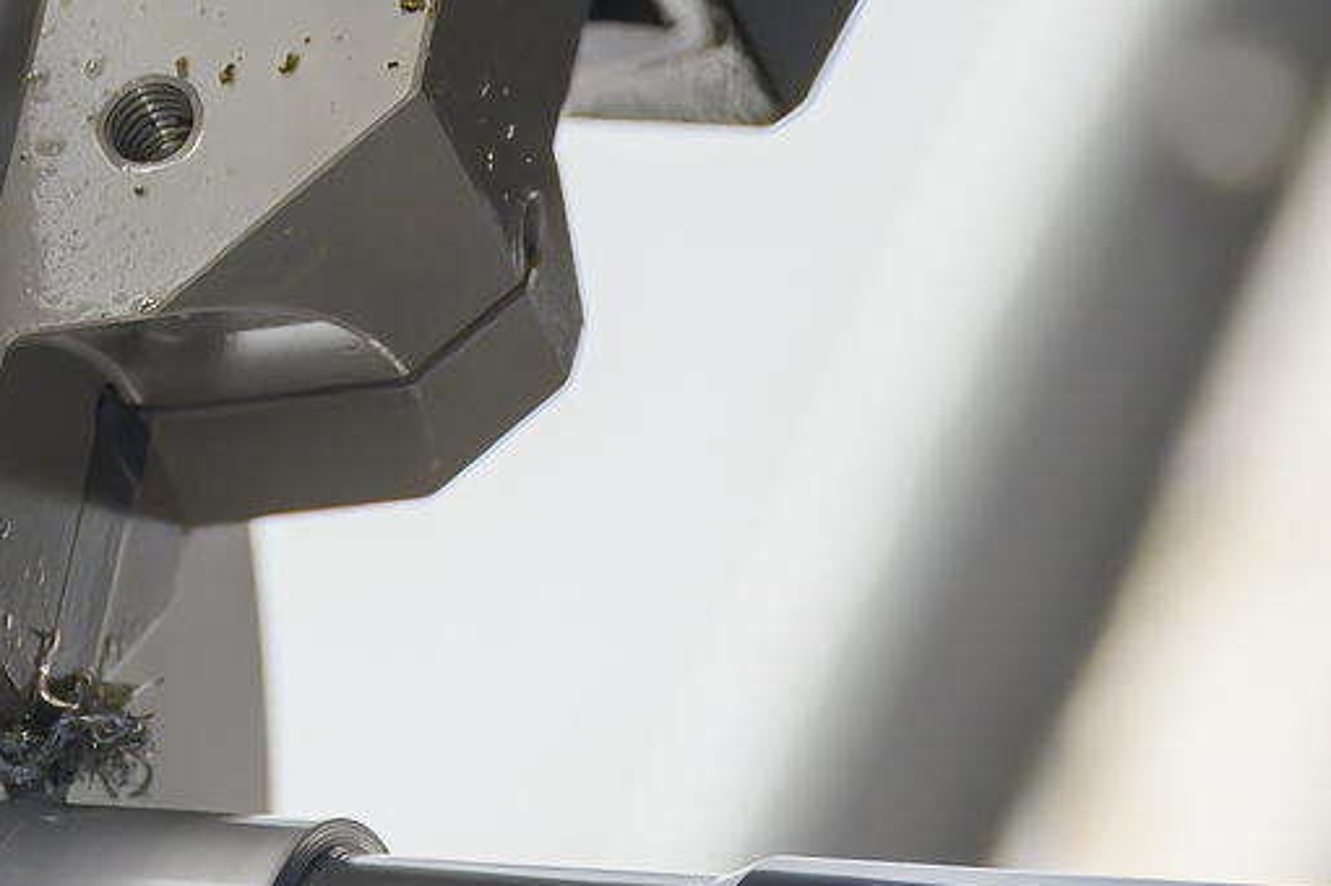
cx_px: 547
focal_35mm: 497
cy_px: 1045
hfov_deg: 4.1
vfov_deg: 2.8
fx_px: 18371
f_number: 5.6
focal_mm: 135
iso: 1000
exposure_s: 1/40
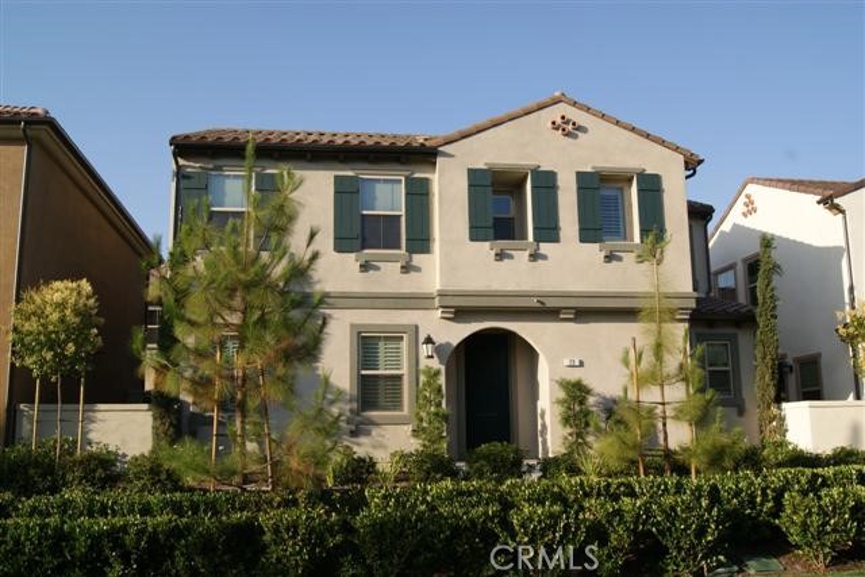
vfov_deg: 40.0
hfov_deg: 57.2
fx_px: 793
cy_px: 288
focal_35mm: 33
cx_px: 432
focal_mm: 22
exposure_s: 1/100
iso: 100
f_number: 10
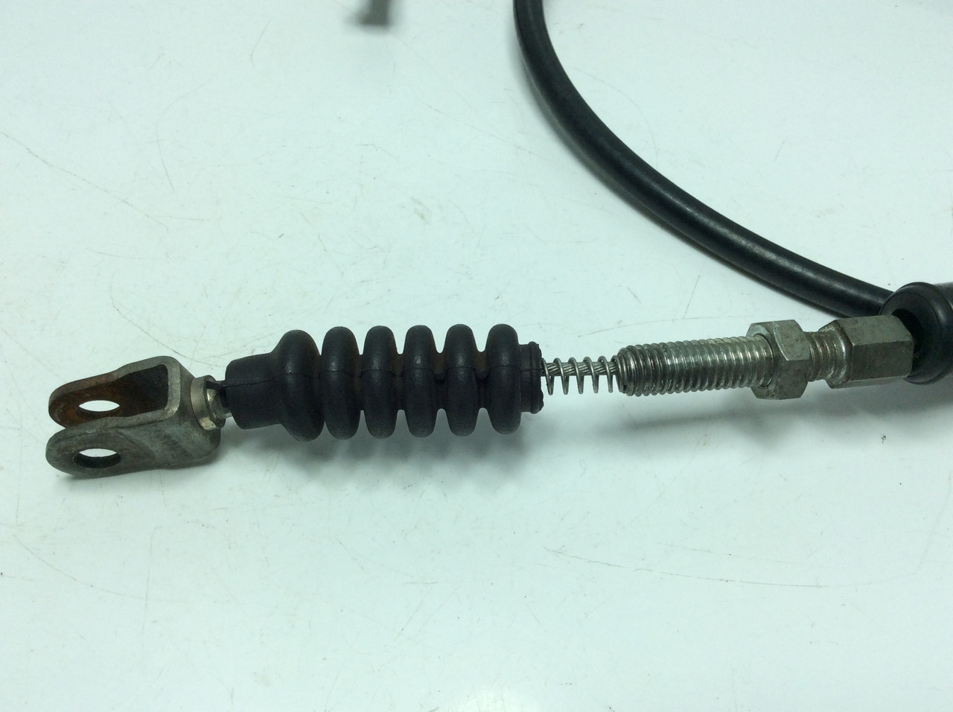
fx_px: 880
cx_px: 476
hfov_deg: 56.9
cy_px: 356
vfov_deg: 44.1
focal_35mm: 32
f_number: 2.4
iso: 32
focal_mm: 3.3
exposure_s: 1/550
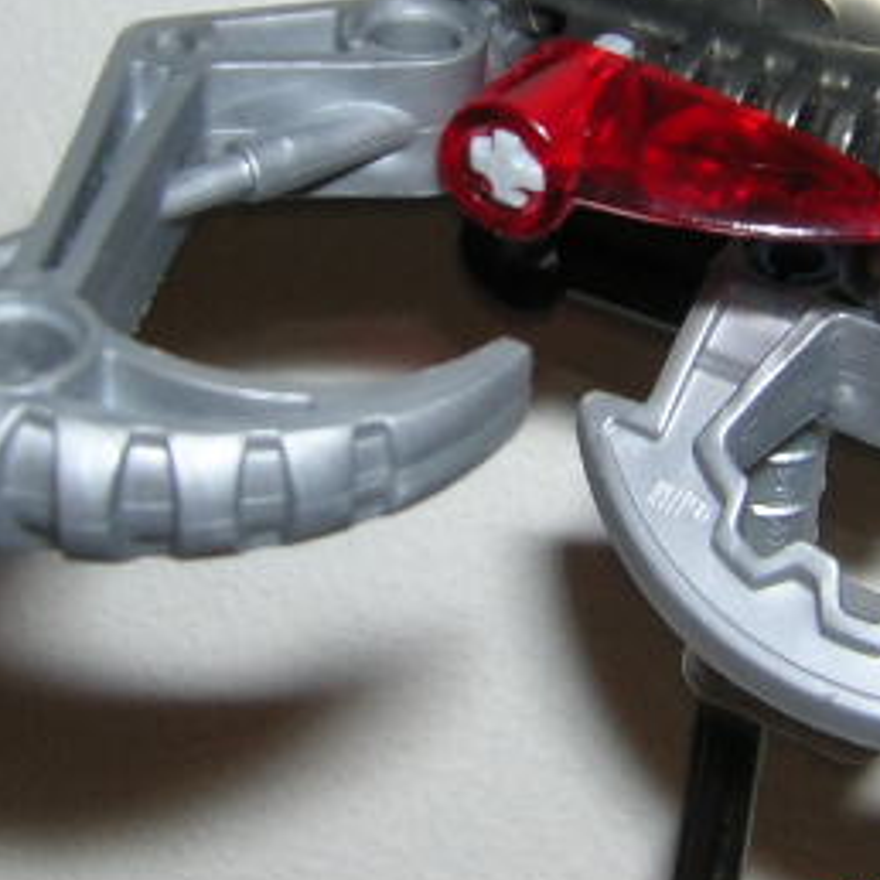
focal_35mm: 79
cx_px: 539
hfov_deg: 21.9
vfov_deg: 21.8
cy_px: 273
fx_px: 2272
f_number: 5.2
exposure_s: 1/60.1
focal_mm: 4.7
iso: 100
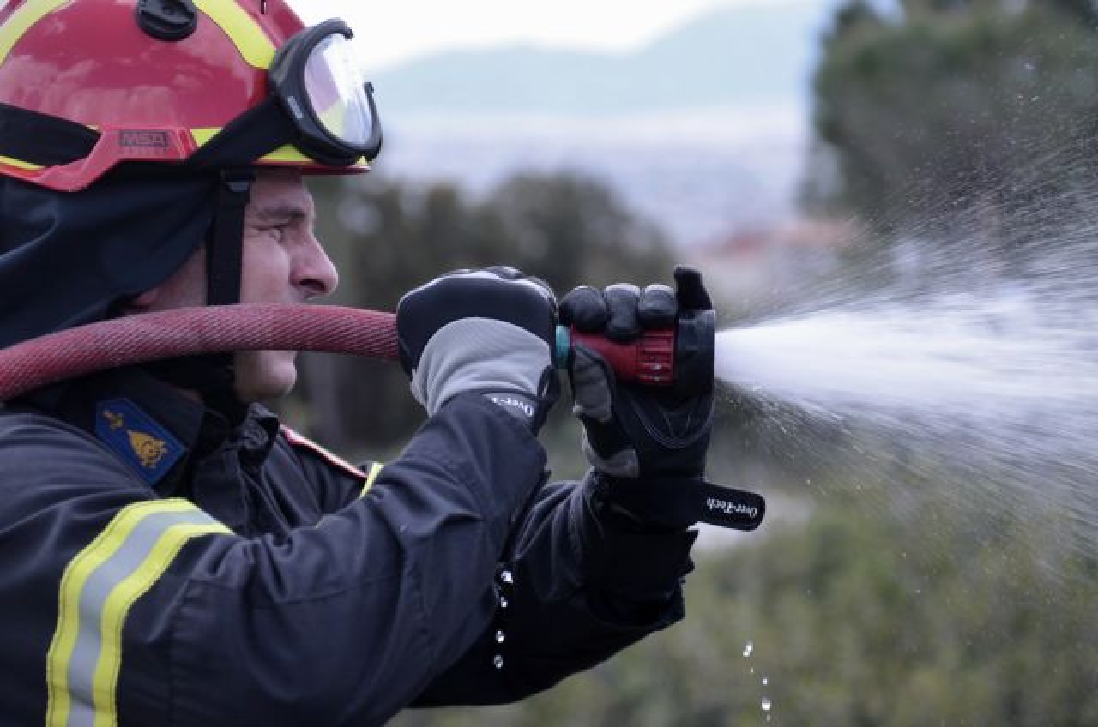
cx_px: 549
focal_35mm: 105
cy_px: 364
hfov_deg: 19.5
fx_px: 3196
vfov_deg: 13.0
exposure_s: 1/500
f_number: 3.3
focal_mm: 70
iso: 100
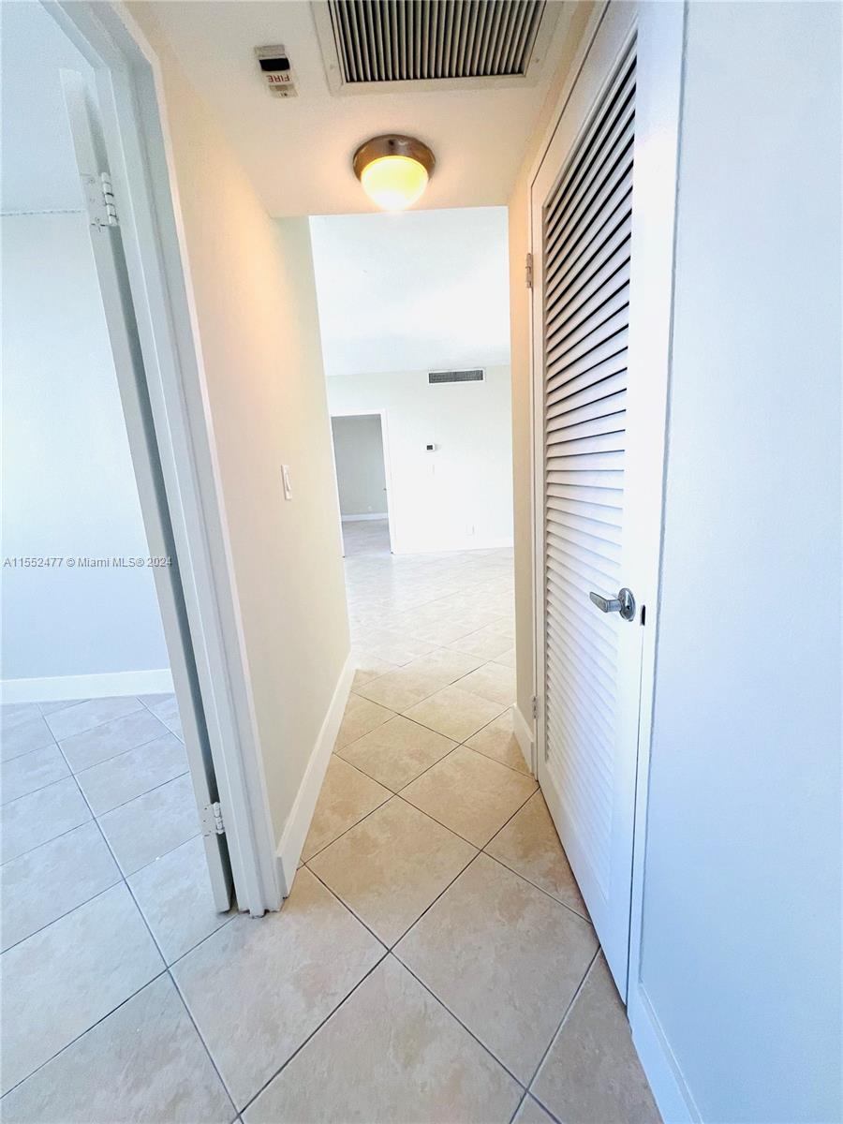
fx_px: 422
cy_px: 562
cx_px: 422
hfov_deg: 89.9
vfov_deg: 106.2
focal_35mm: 13
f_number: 1.8
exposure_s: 1/120
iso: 80
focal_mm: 1.57
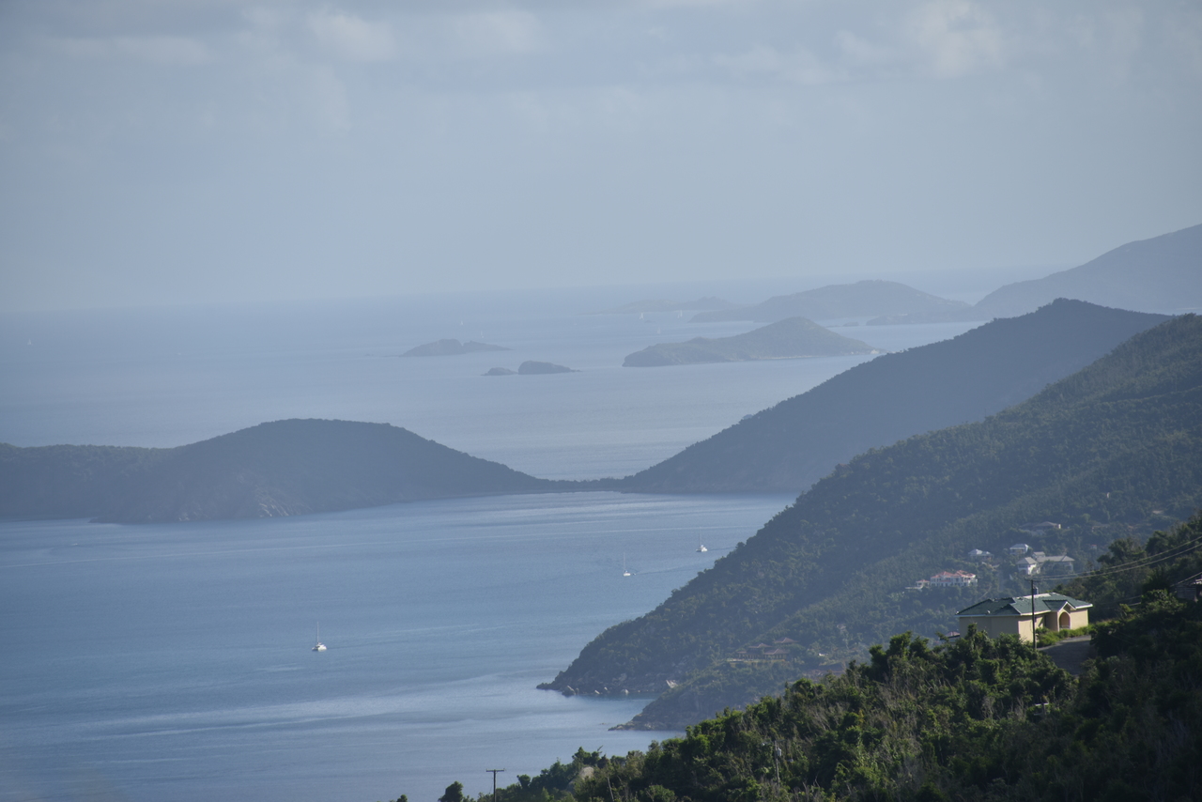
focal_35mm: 300
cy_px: 401
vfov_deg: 4.6
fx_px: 10018
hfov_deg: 6.9
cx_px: 601
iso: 100
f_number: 8
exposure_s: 1/640
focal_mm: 300
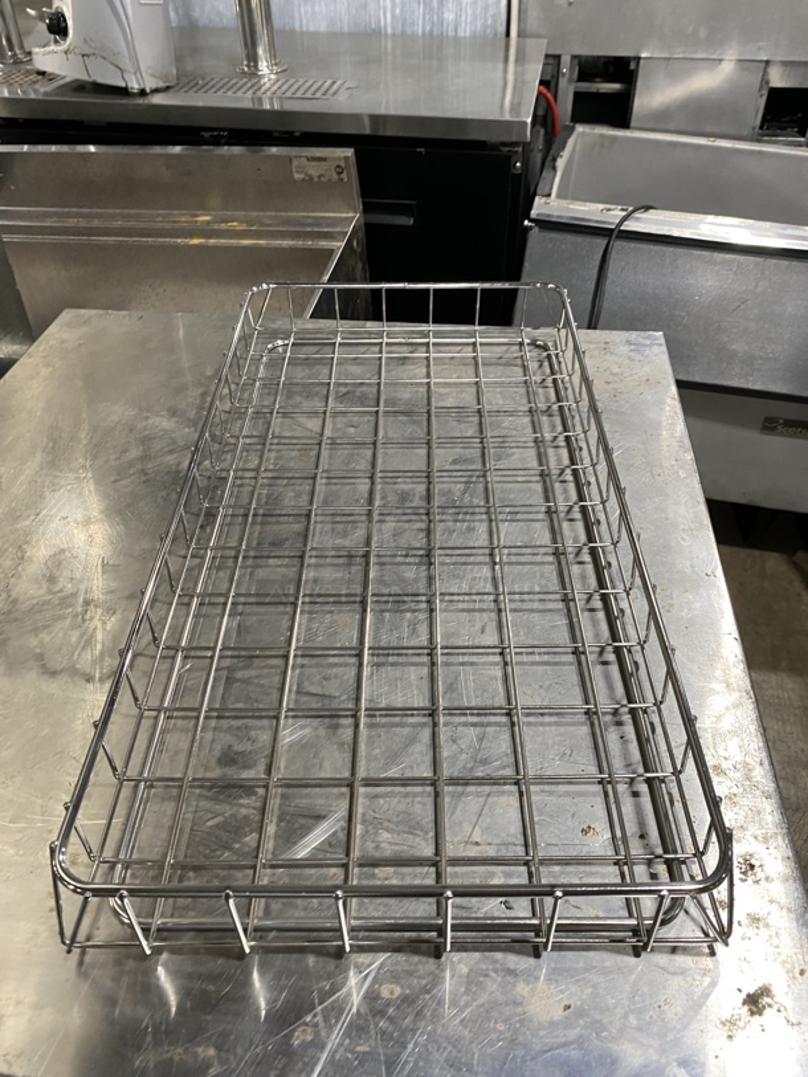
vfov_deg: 67.3
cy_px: 538
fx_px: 809
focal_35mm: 26
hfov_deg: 53.1
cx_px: 404
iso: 160
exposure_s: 1/60
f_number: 1.8
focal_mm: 4.25
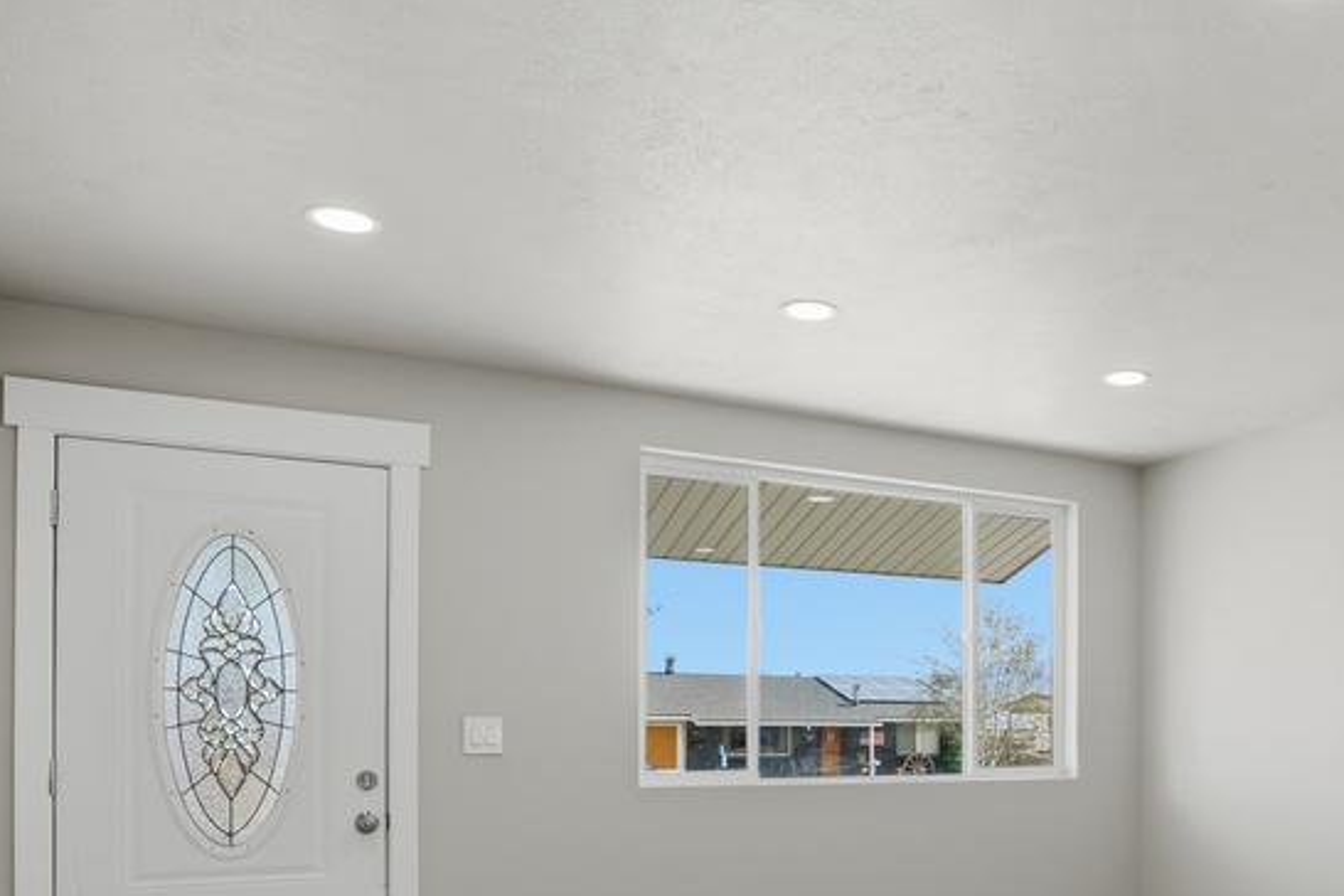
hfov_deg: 59.6
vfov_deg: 41.7
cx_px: 955
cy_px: 720
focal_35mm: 30
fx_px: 1120
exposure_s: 1/640
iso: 250
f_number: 9
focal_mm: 16
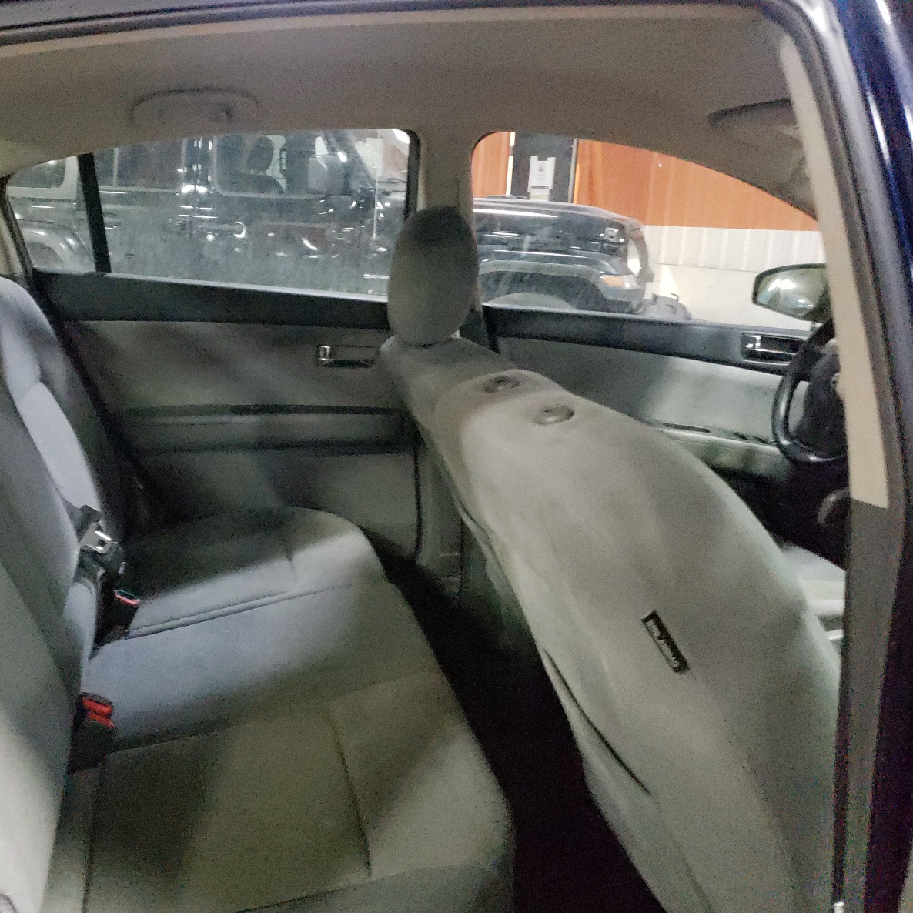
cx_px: 306
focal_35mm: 31
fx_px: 925
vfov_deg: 52.5
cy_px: 459
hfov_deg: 51.6
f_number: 1.5
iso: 2080
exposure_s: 1/24
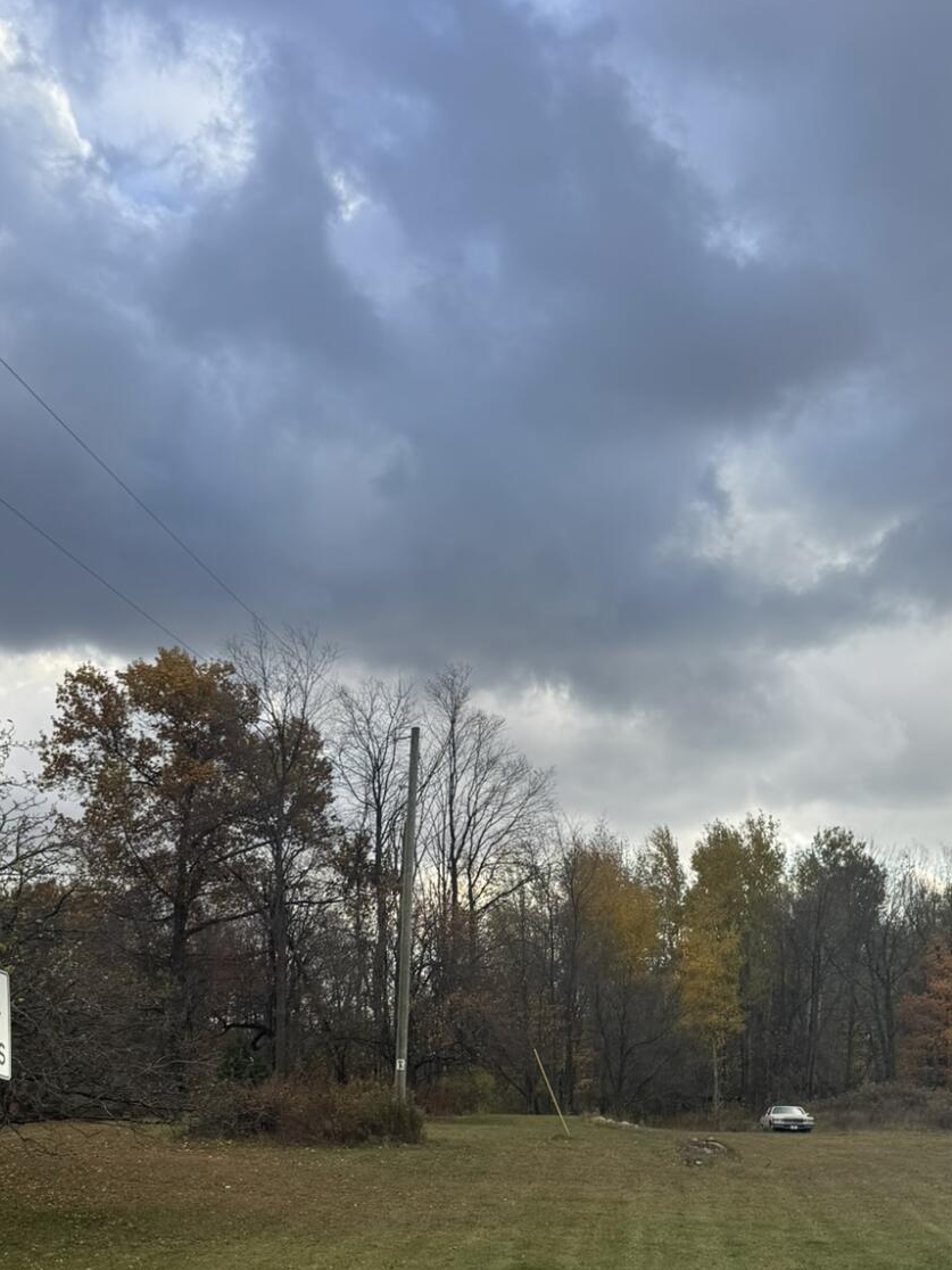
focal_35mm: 43
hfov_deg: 33.6
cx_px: 433
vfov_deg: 41.0
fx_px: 1577
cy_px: 1103
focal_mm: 6.76
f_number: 1.78
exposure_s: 1/1980
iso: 80
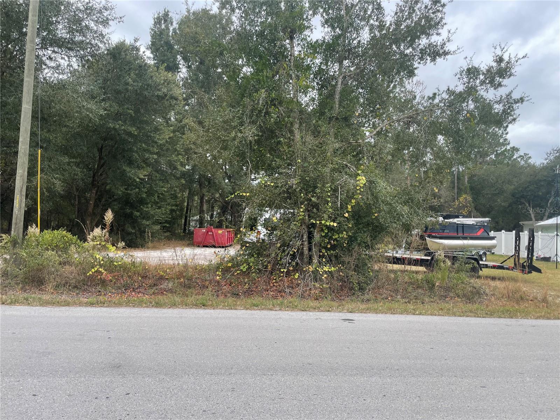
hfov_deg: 67.3
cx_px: 280
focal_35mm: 26
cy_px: 210
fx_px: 421
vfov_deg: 53.1
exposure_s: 1/428
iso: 32
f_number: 1.6
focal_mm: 4.2
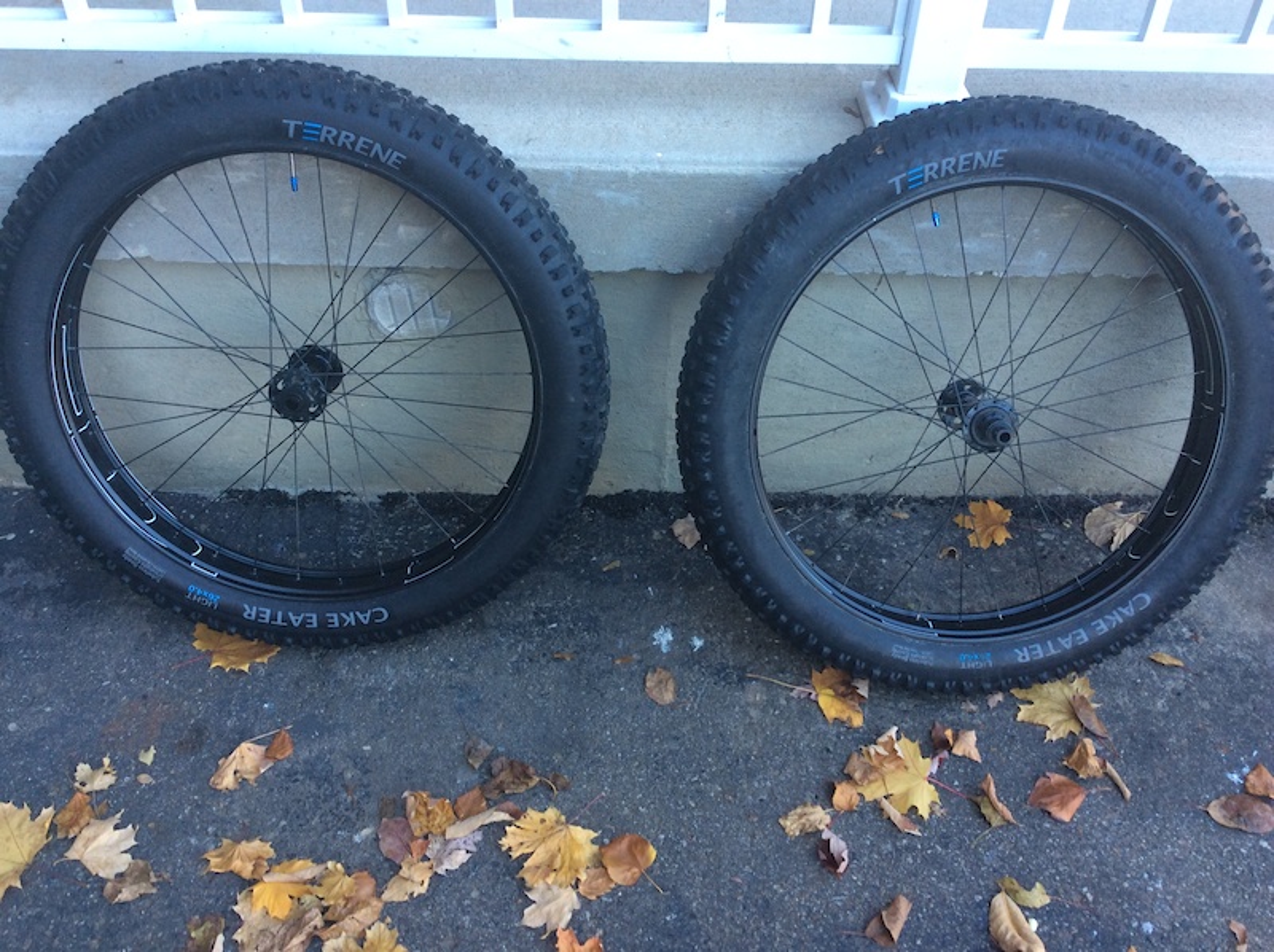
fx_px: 1176
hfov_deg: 56.9
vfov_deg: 44.1
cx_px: 637
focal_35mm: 32
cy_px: 476
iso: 32
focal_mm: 3.3
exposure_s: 1/30
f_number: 2.4
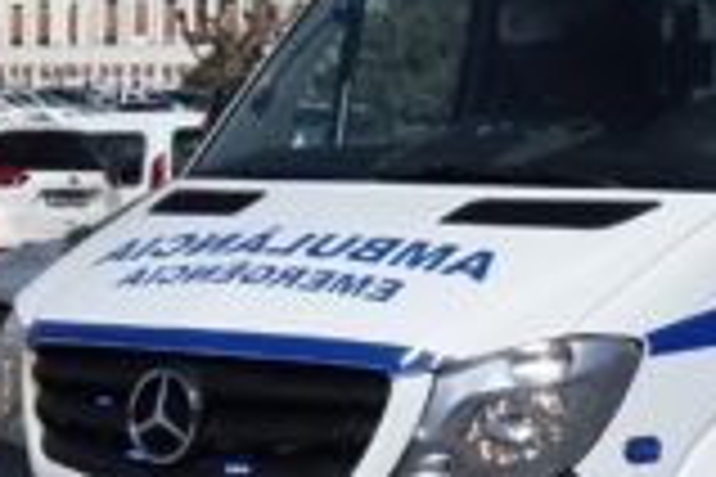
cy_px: 166
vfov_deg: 9.5
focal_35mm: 145
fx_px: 2884
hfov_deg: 14.1
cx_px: 477
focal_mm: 11.56
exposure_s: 1/2000
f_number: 5.6
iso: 2000
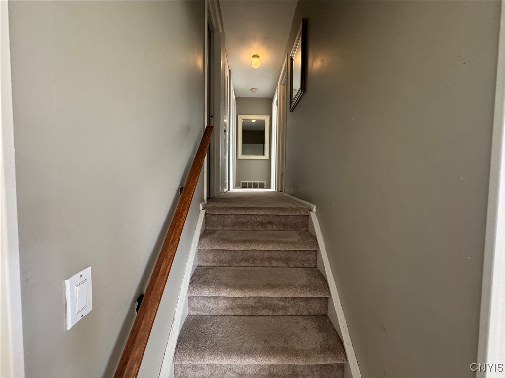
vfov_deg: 85.7
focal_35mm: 14
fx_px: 204
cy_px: 189
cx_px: 252
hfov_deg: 102.1
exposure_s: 1/60
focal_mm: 2.22
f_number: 2.2
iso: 400
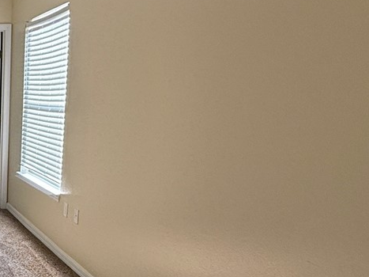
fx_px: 512
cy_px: 184
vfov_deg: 30.0
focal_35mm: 48
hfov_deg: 31.2
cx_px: -105
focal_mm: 2.22
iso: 64
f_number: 2.2
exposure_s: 1/146
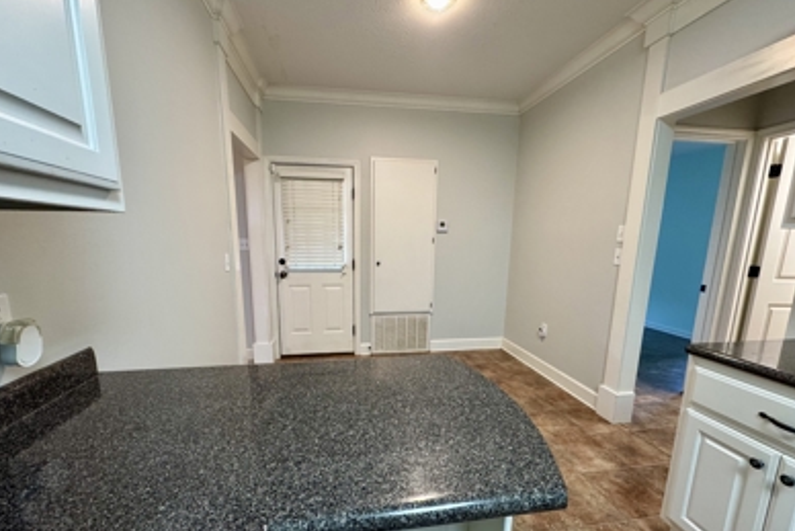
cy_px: 297
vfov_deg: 77.1
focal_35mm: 15
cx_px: 387
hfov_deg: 100.3
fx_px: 331
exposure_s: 1/60
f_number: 2.2
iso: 250
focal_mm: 2.22
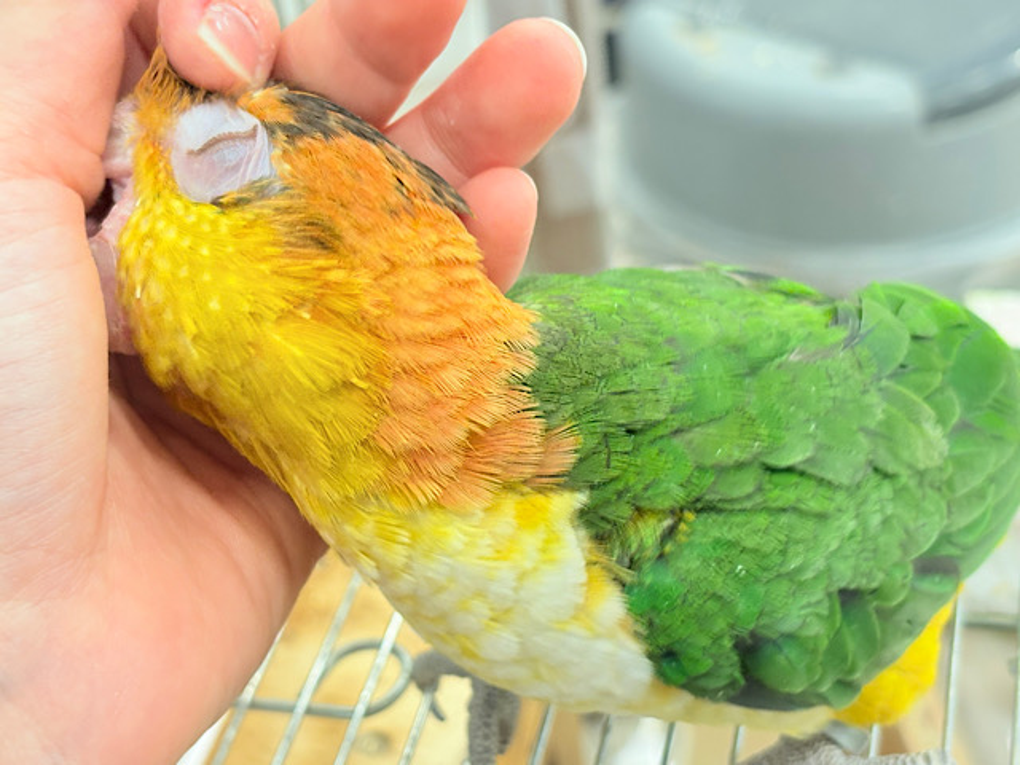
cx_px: 510
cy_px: 382
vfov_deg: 28.0
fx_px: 1532
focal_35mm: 52
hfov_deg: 36.8
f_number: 1.6
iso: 100
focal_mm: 5.96
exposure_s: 1/50
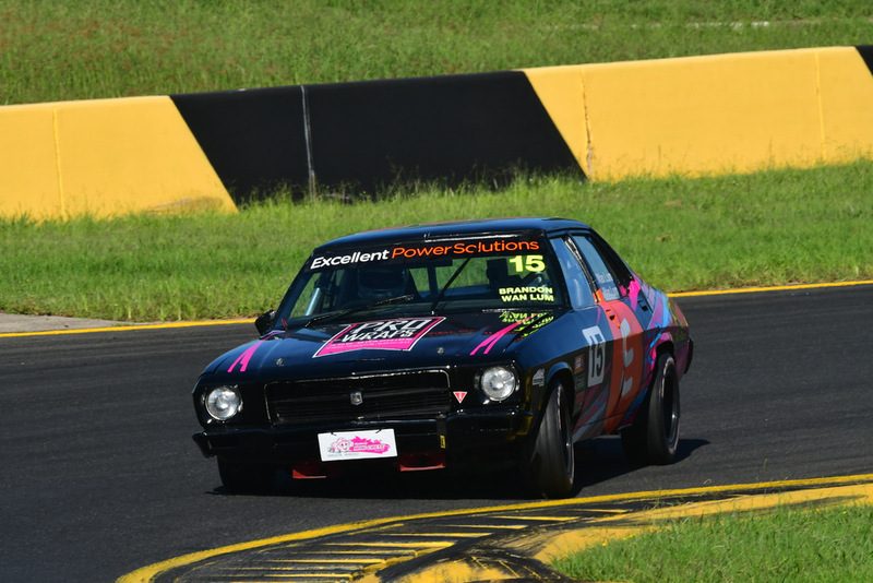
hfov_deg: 3.9
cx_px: 436
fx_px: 12735
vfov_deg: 2.6
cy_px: 292
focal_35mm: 525
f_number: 13
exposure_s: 1/640
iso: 400
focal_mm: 350
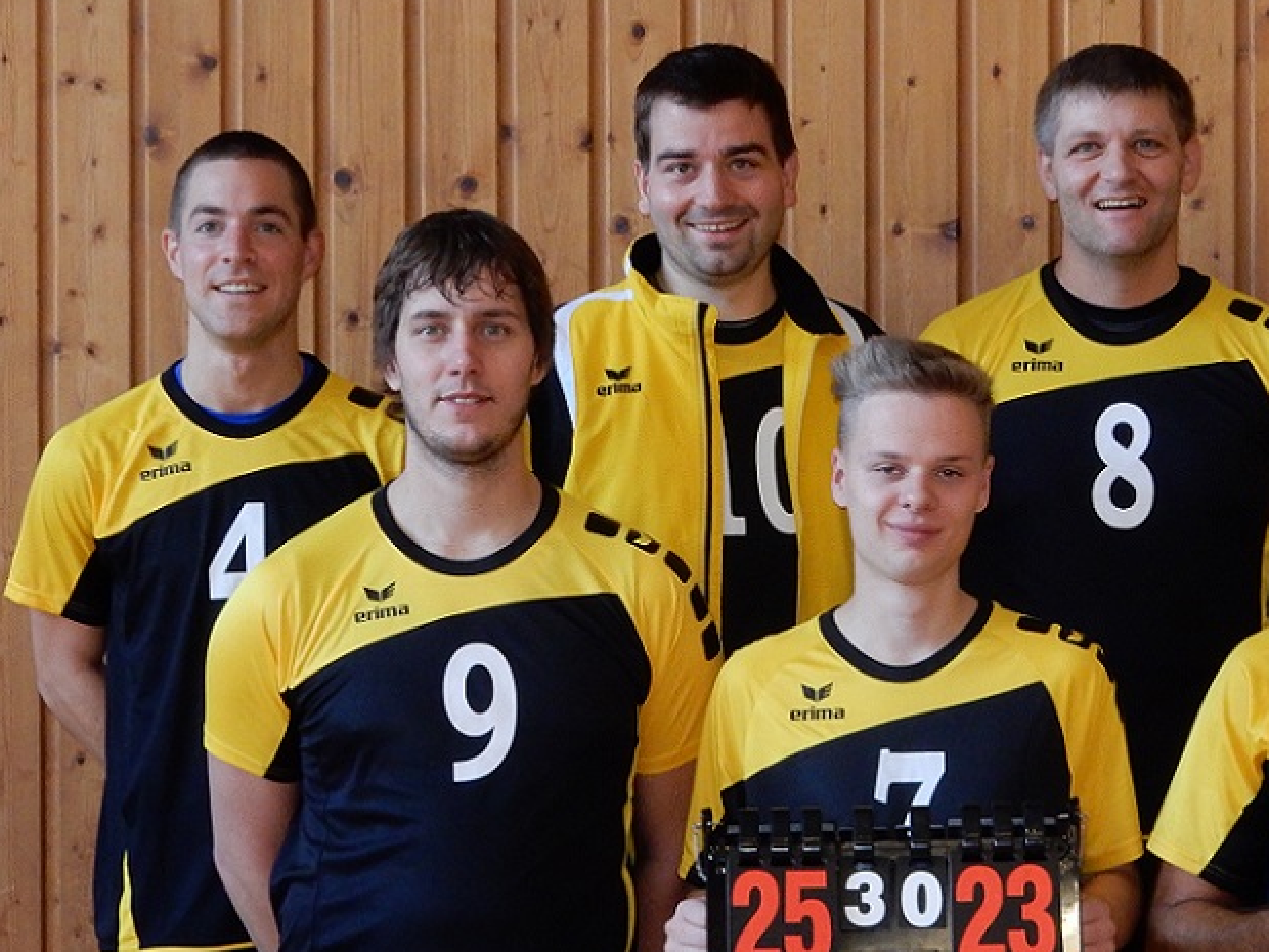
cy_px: 490
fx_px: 4912
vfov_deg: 11.1
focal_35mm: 134
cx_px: 910
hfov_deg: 14.7
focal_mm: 14.9
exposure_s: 1/30
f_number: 5
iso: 500
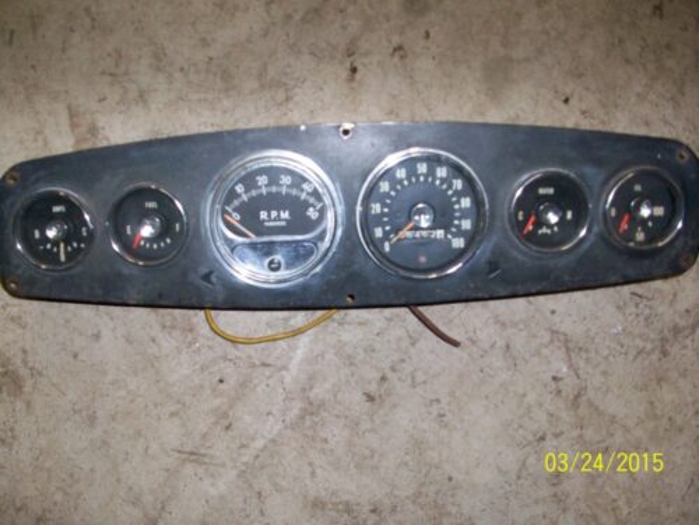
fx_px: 687
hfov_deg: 54.0
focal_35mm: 34
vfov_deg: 41.8
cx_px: 350
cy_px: 262
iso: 160
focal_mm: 5.7
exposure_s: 1/60
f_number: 2.8
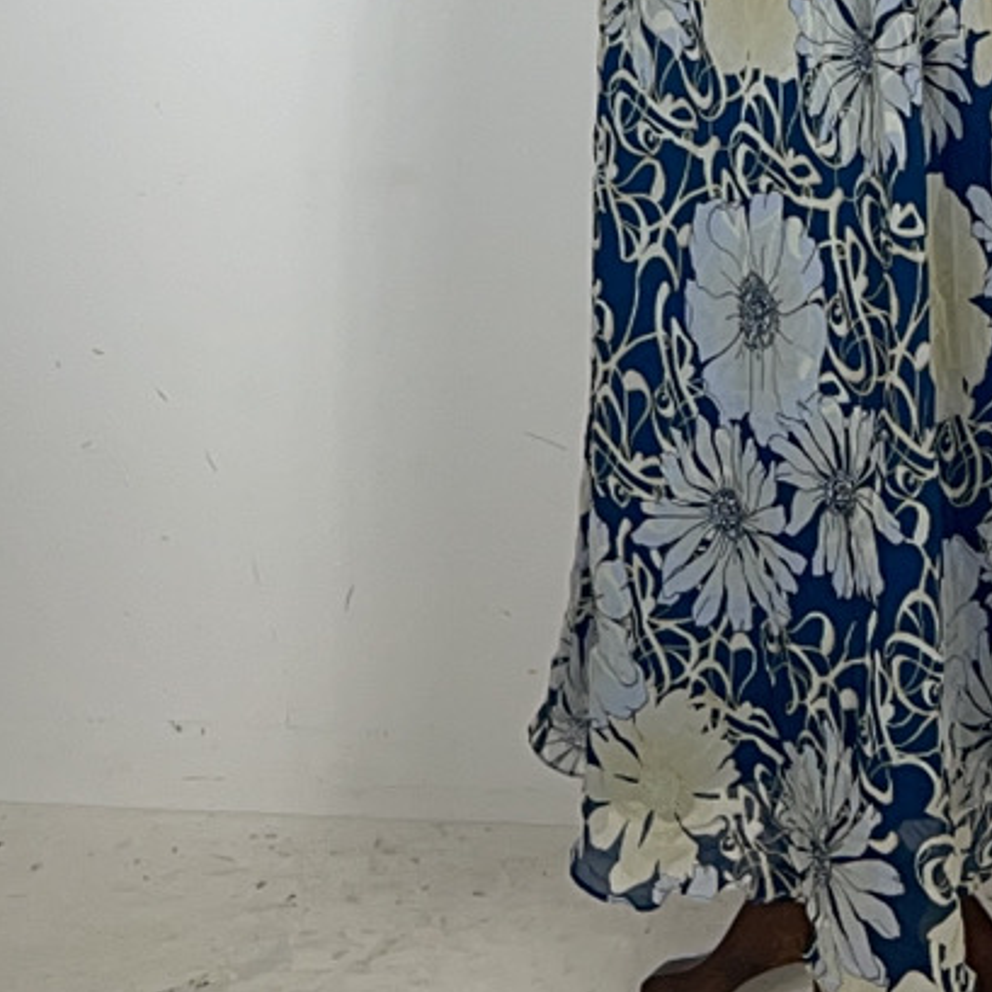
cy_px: -240
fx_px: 2043
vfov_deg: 24.4
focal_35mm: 63
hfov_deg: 26.6
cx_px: 834
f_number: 1.6
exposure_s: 1/193
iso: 32
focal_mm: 5.1
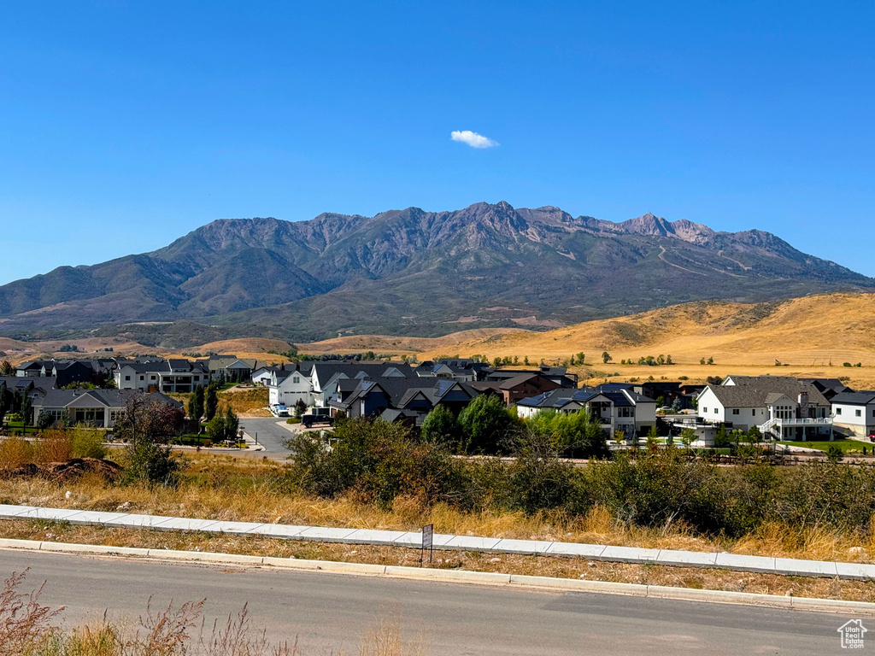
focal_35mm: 48
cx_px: 438
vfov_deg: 30.3
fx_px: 1213
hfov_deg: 39.7
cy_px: 328
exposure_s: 1/6410
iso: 64
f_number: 1.78
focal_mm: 6.76
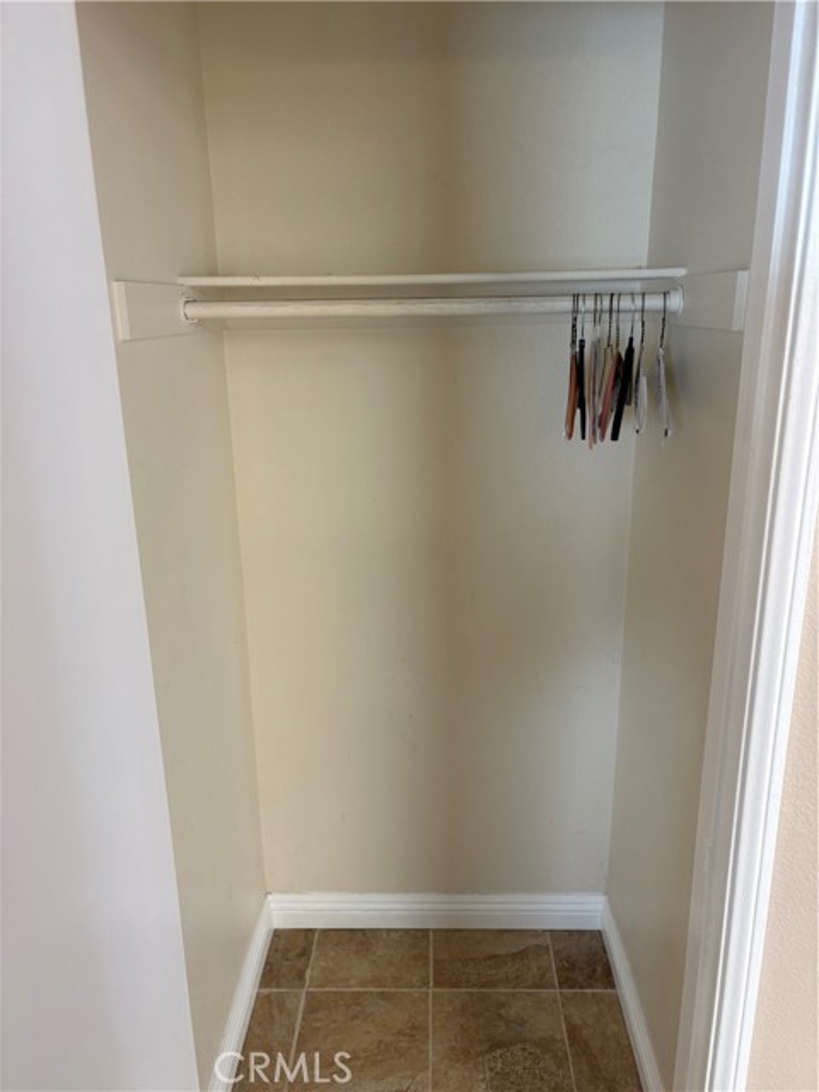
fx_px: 820
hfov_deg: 53.1
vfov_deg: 67.3
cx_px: 410
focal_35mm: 26
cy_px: 546
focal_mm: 5.96
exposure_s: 1/60
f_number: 1.6
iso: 80
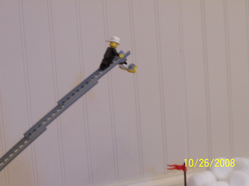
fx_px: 590
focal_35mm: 82
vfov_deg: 18.0
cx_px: 124
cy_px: 93
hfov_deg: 23.8
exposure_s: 1/8
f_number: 3.2
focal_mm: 13.7
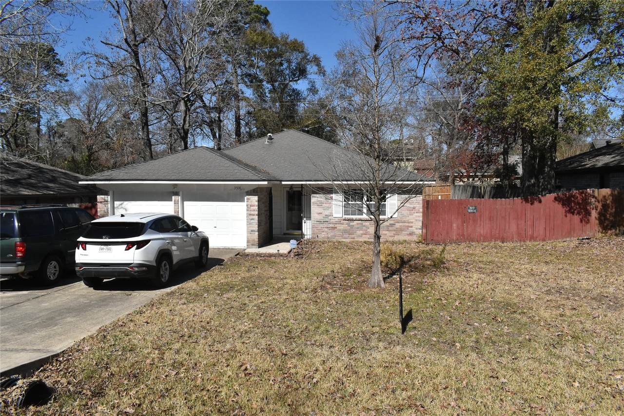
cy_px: 208
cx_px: 312
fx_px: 468
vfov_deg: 47.9
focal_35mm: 27
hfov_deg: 67.4
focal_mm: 18
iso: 1600
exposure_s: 1/4000
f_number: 11
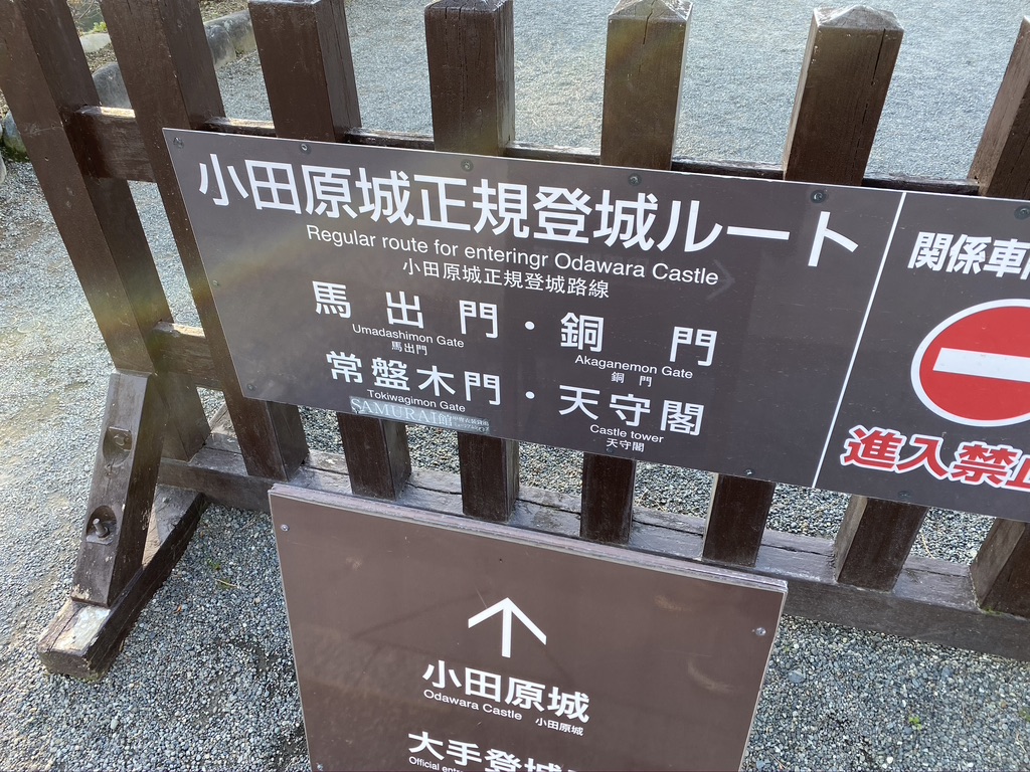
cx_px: 515
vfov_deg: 53.1
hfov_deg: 67.3
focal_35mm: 26
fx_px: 774
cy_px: 386
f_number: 1.8
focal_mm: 4.25
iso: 32
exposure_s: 1/122
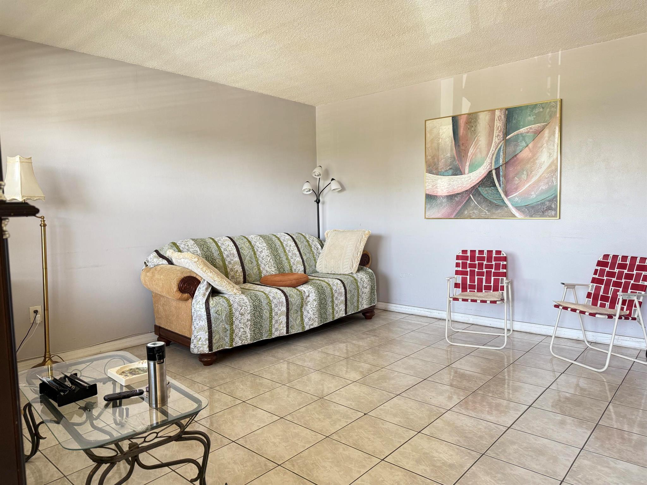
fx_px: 449
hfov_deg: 71.6
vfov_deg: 56.8
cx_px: 324
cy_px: 242
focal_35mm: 24
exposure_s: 1/96
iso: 200
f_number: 1.78
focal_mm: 6.76
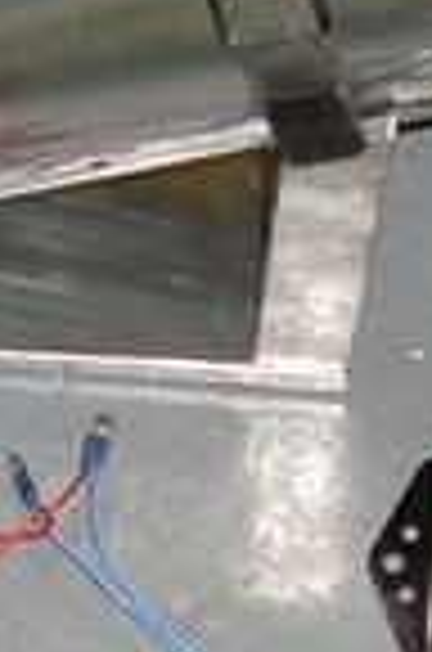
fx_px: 3165
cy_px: 585
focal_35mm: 175
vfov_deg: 11.7
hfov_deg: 7.8
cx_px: 207
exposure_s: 1/45
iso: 100
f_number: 3
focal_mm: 6.3
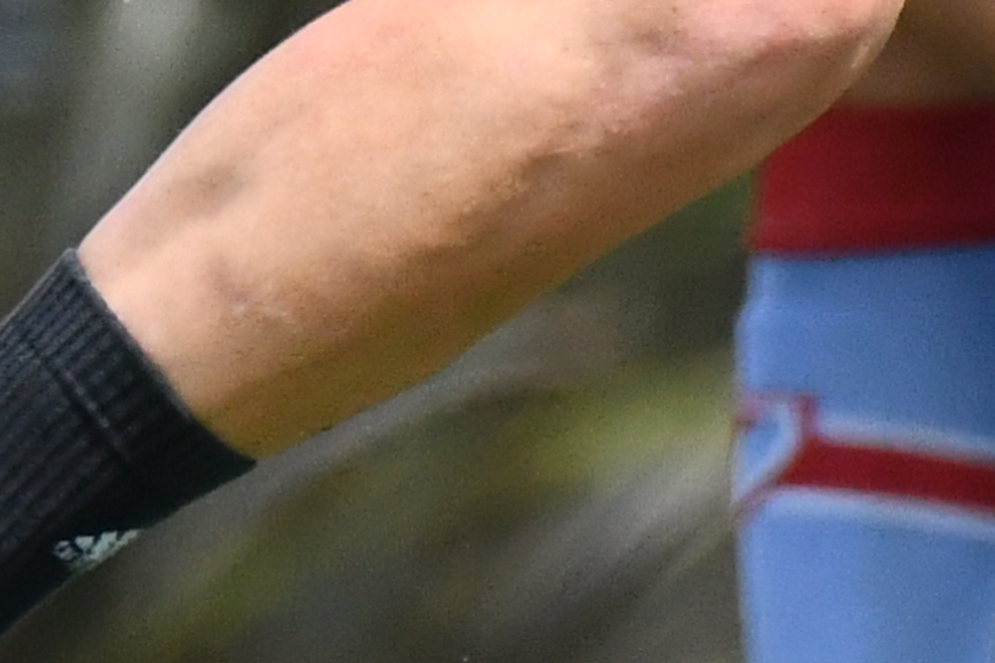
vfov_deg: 0.3
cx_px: 658
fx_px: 141751
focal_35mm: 5128
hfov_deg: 0.4
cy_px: -1146
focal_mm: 450
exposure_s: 1/4000
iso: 1250
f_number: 7.1
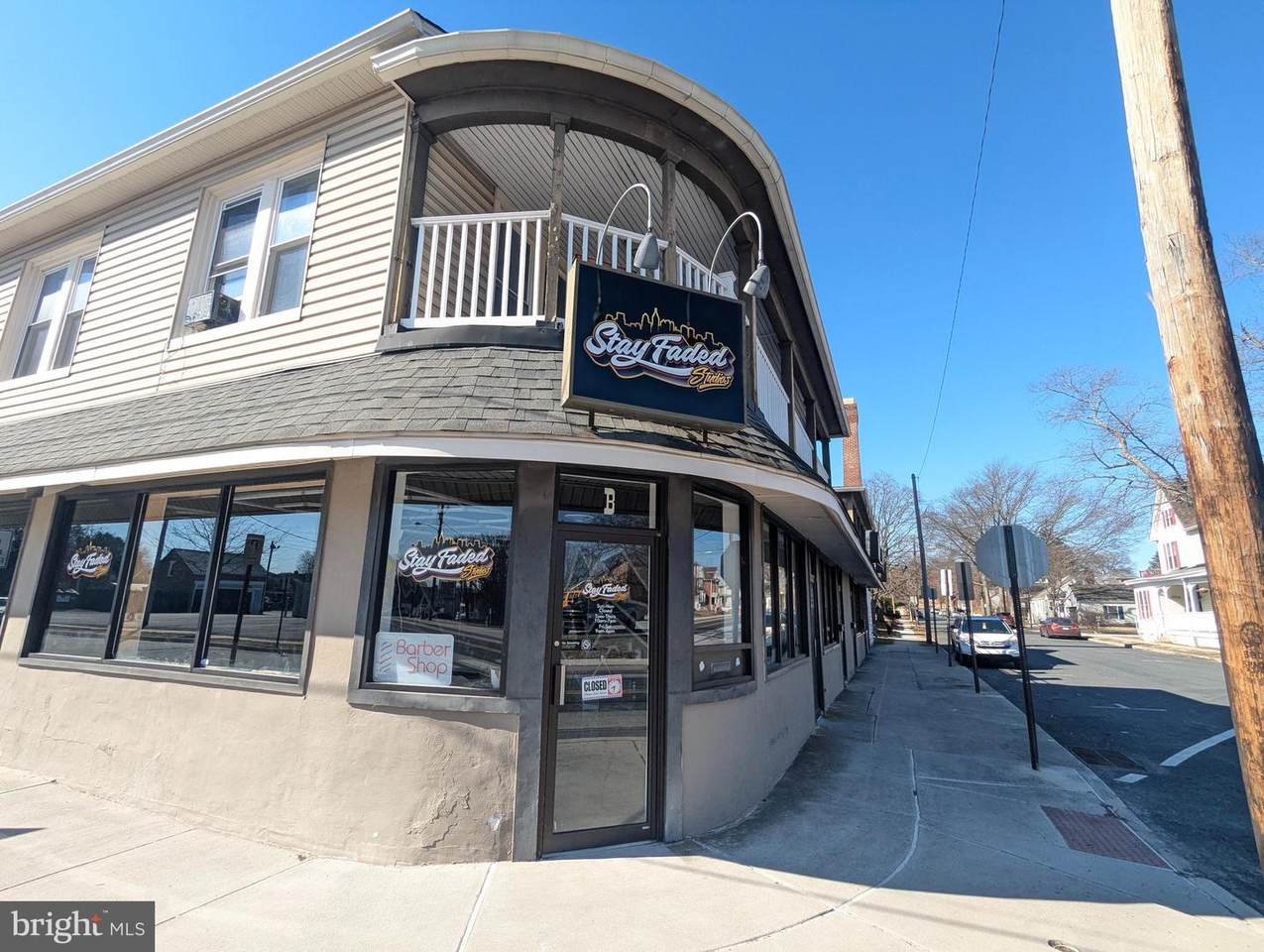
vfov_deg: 78.2
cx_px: 632
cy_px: 476
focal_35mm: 16
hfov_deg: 94.4
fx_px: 585
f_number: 2.2
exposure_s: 1/551
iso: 51
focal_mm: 2.35
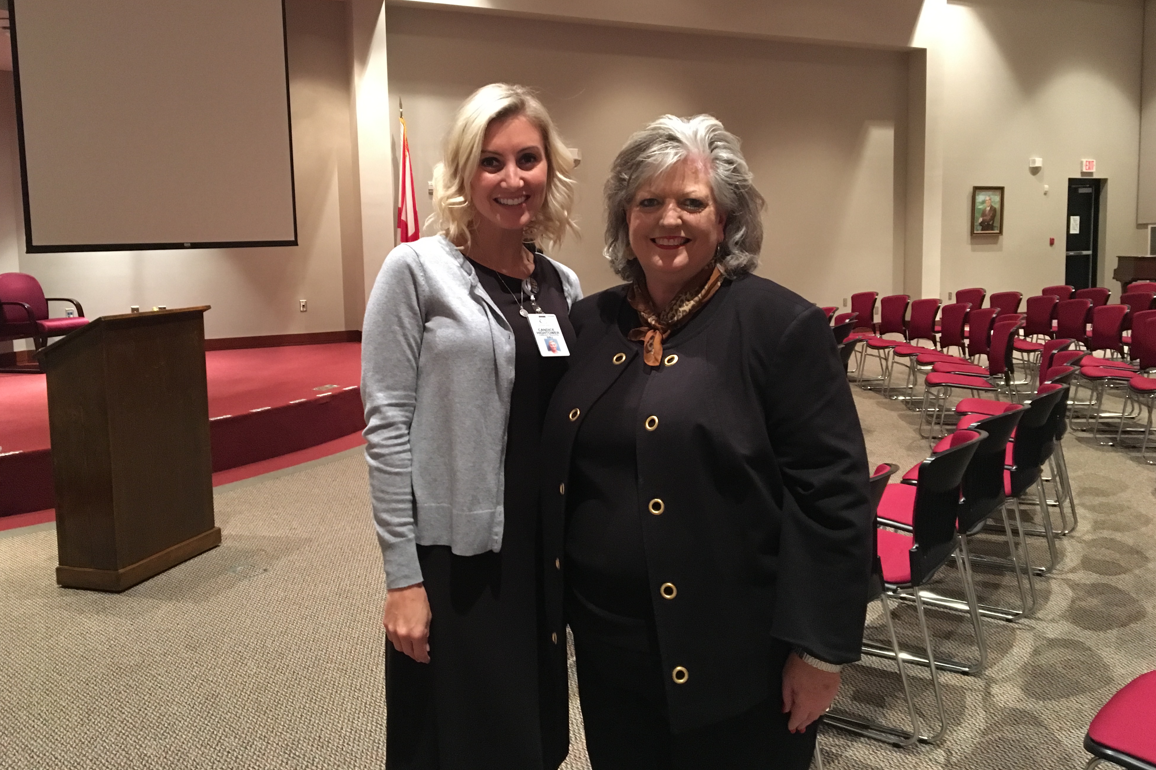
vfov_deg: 42.2
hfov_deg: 60.3
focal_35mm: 31
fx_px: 995
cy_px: 336
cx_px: 572
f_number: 2.2
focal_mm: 4.15
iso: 250
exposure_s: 1/15
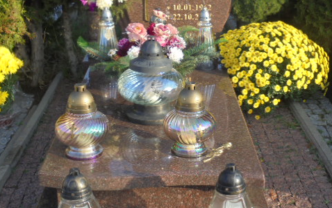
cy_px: 93
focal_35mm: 61
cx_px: 183
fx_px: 552
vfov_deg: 21.3
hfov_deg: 33.4
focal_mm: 7.8
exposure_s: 1/250
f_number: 4.5
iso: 100
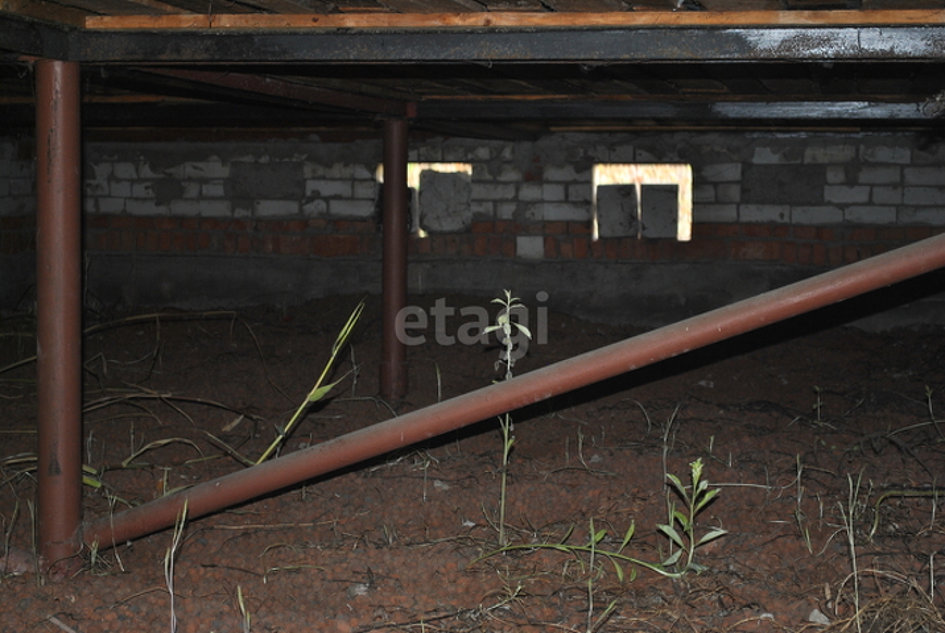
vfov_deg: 19.0
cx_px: 472
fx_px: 1893
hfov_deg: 28.0
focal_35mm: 72
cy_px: 316
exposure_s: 1/60
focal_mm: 48
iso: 200
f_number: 5.3
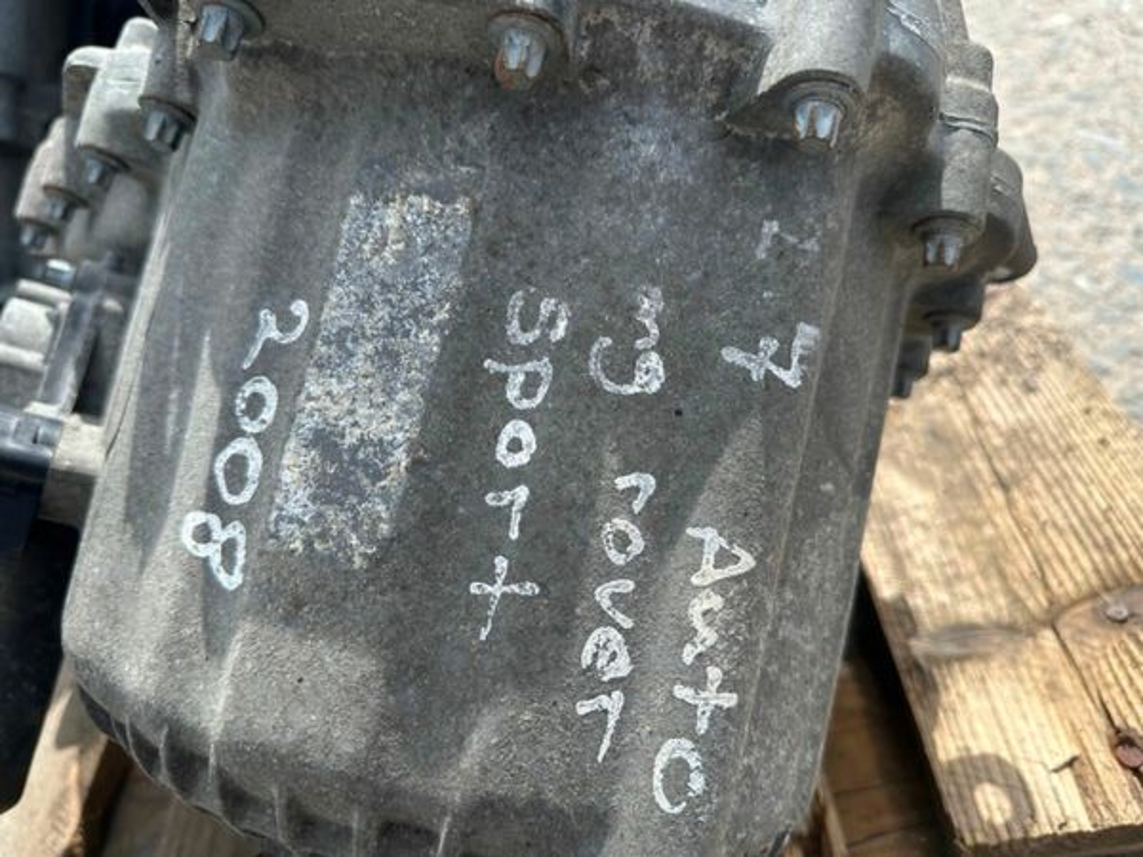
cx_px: 572
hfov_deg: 71.6
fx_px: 792
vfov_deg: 56.8
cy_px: 428
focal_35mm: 24
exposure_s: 1/2660
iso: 80
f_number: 1.78
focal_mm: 6.86
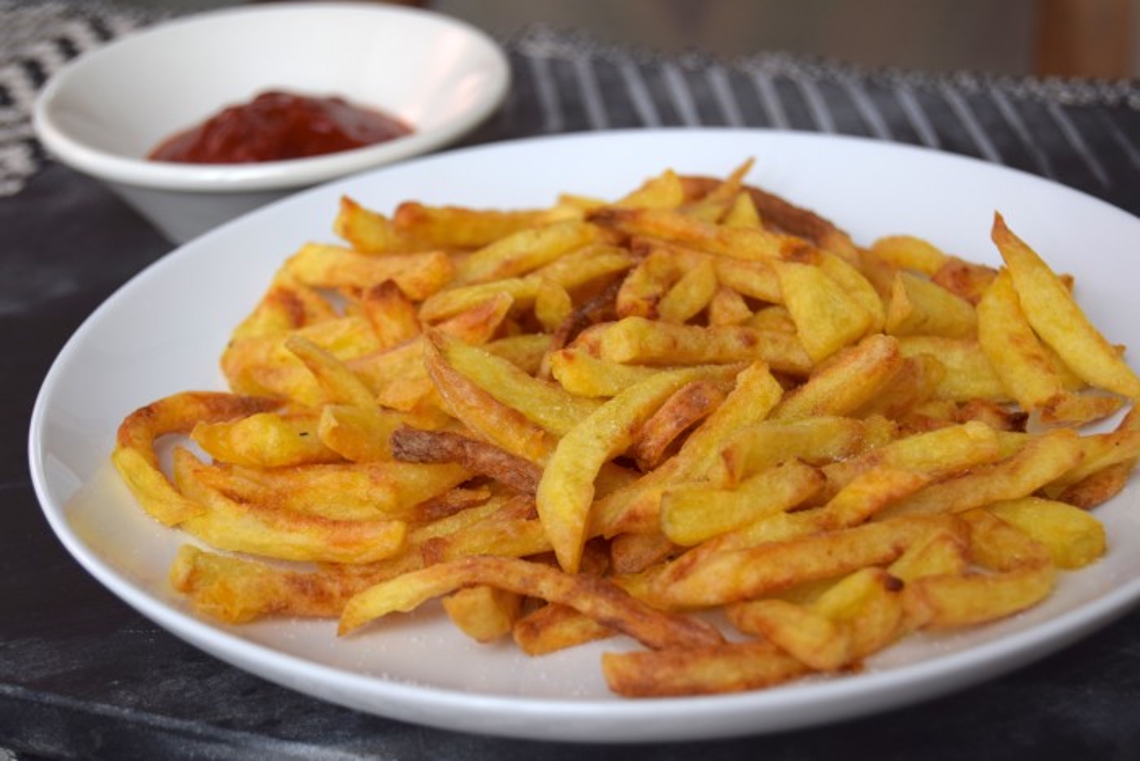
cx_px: 570
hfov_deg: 24.6
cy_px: 380
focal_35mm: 82
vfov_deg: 16.6
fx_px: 2613
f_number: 5.6
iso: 400
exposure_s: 1/100
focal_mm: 55
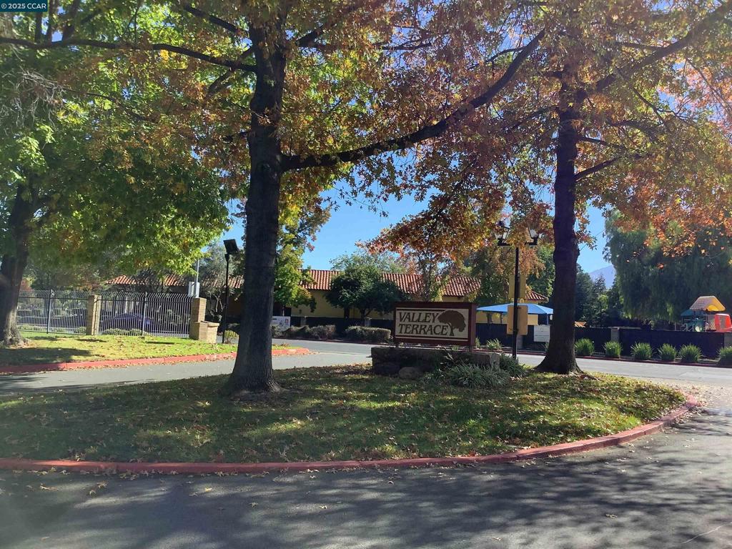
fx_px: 656
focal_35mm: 31
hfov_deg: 58.4
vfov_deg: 45.4
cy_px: 274
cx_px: 366
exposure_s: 1/466
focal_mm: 3.3
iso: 25
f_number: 2.4
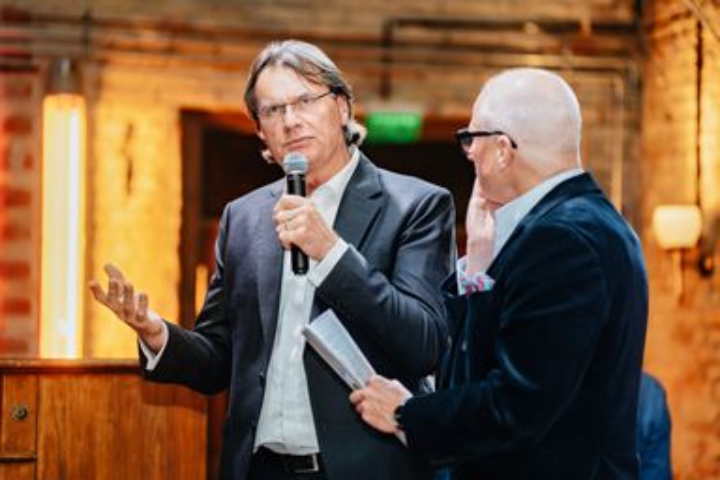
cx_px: 360
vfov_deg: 9.1
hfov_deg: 13.7
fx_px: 3000
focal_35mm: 150
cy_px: 240
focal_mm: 150
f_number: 2.8
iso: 2500
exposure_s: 1/125
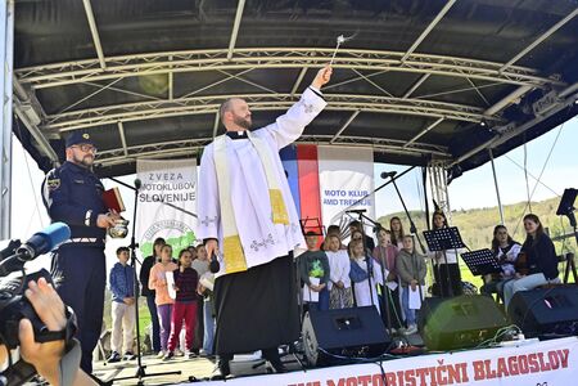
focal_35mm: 35
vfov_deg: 37.9
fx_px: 562
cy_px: 193
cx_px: 289
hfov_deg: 54.4
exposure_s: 1/1000
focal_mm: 35
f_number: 10
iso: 1600
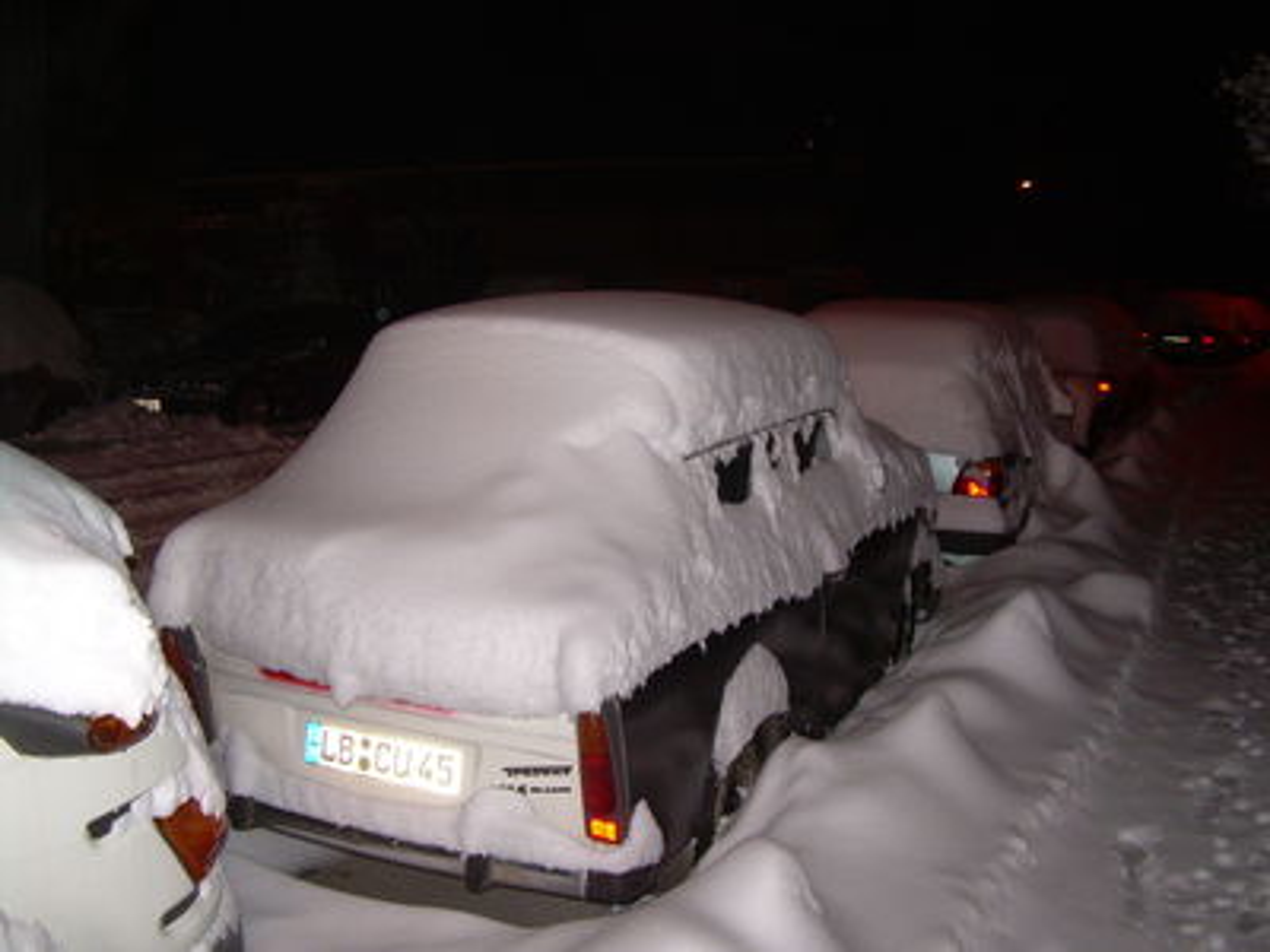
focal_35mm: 38
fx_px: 1394
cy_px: 476
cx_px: 635
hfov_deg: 49.0
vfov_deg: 37.7
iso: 168
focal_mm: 6.3
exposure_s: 1/60
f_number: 2.8
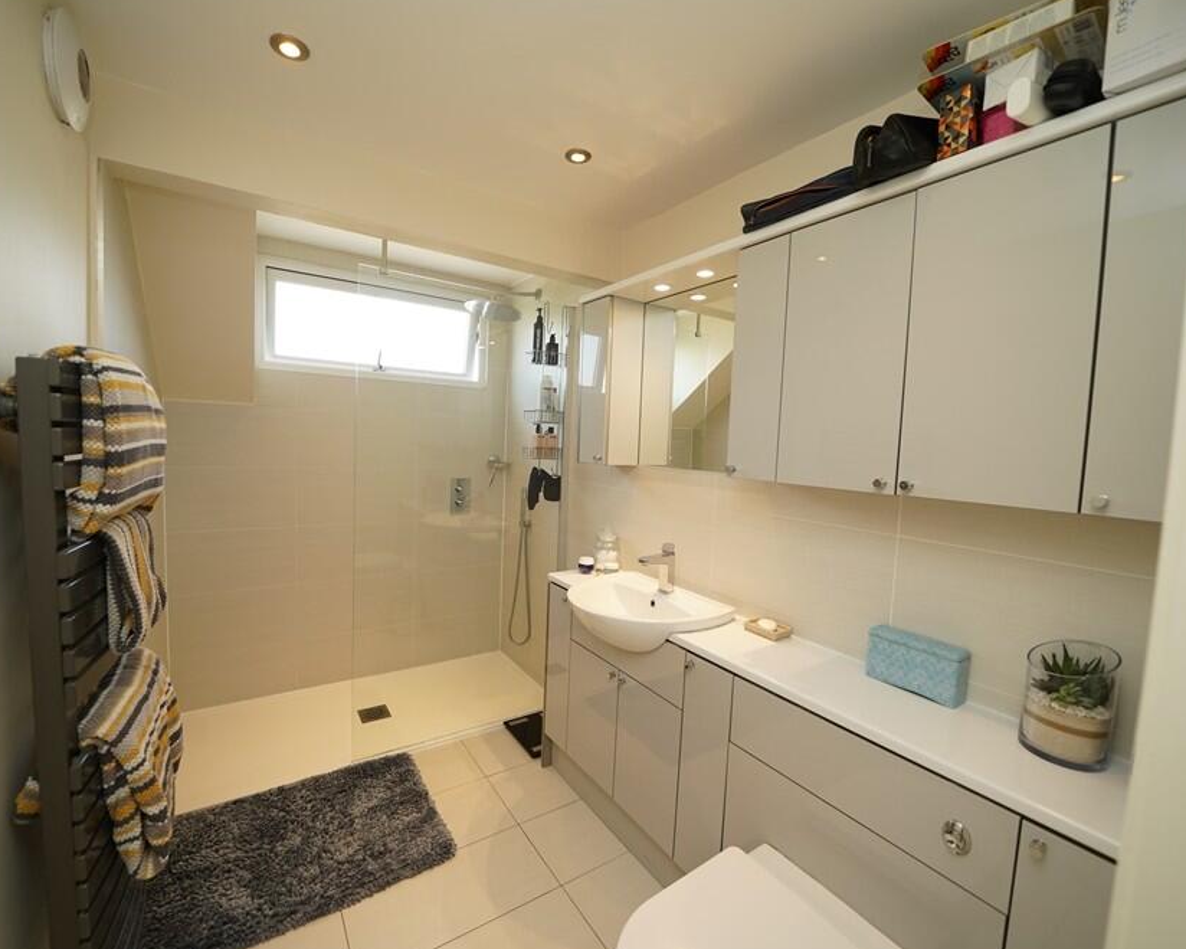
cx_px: 581
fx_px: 491
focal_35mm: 14
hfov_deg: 100.7
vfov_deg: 88.0
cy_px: 472
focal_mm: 12
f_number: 4
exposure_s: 1/160
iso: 500
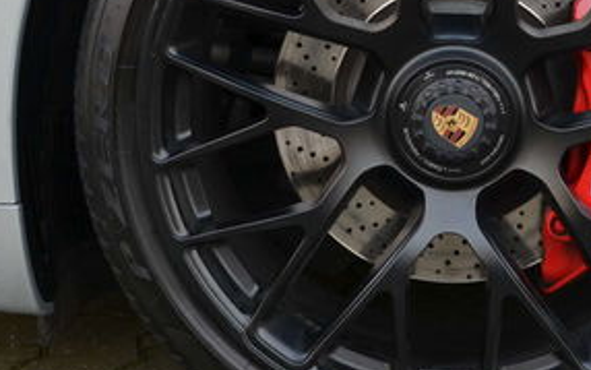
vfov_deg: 14.5
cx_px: 450
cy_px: 81
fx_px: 1450
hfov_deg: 22.8
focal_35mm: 90
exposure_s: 1/80
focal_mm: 22
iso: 400
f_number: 4.5
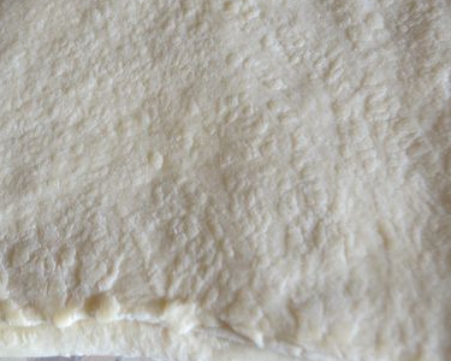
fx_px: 1253
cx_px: 198
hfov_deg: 20.4
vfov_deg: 16.4
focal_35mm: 94
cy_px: 134
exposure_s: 1/20
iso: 400
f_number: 5
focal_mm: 35
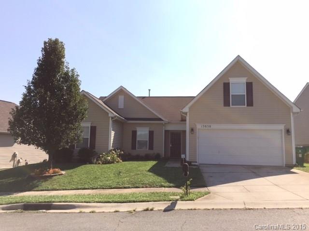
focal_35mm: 29
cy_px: 116
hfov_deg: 61.7
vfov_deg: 48.2
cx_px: 154
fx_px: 259
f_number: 2.2
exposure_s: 1/1522
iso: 32
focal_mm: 4.15
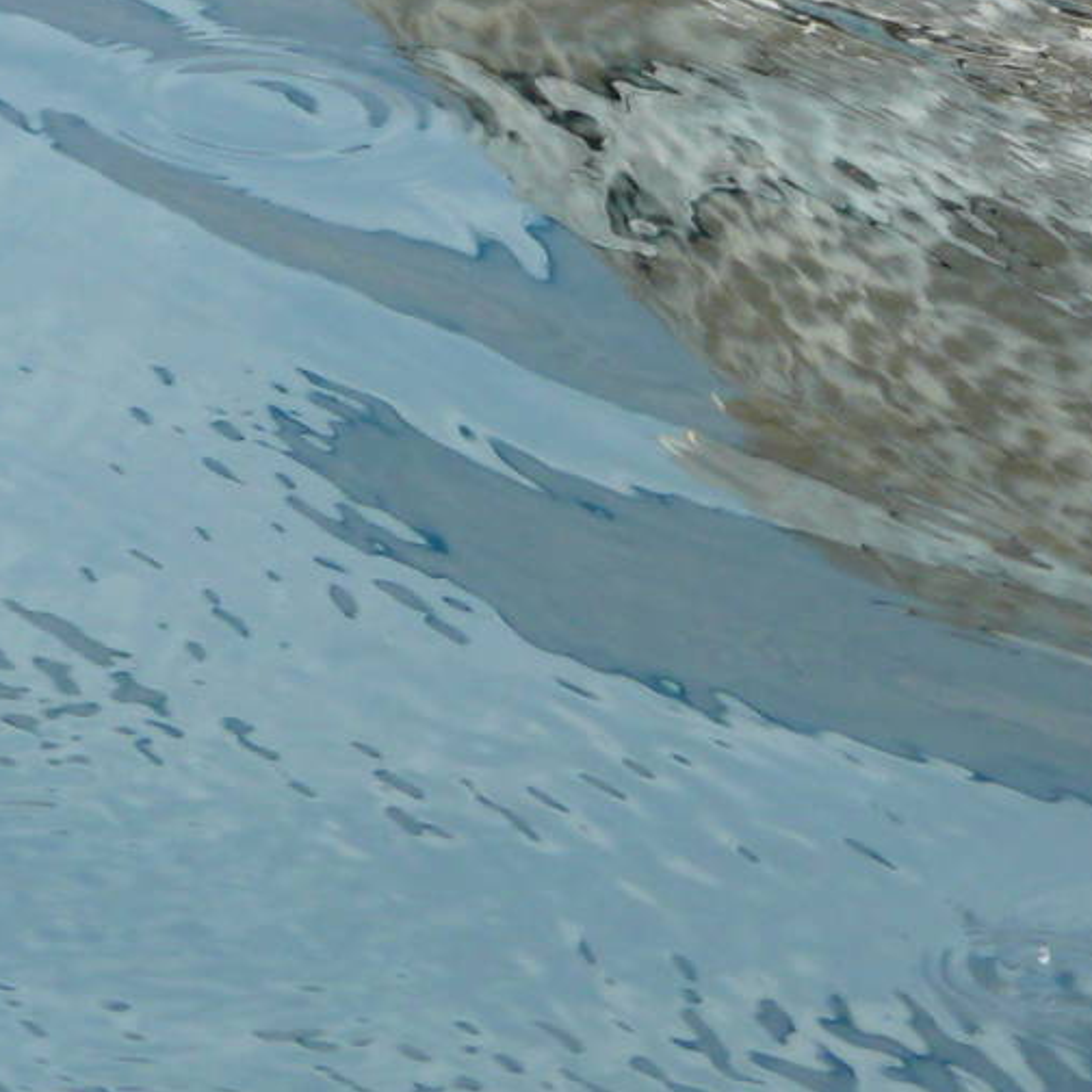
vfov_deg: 3.3
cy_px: 145
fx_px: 18916
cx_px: 1090
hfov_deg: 3.3
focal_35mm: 530
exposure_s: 1/125
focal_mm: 31
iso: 160
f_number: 4.8
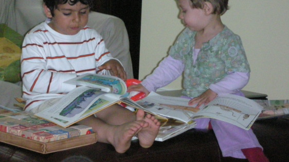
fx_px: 1103
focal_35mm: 144
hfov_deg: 14.9
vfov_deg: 8.4
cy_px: 43
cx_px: 108
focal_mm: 17.4
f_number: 5
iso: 678
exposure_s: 1/120
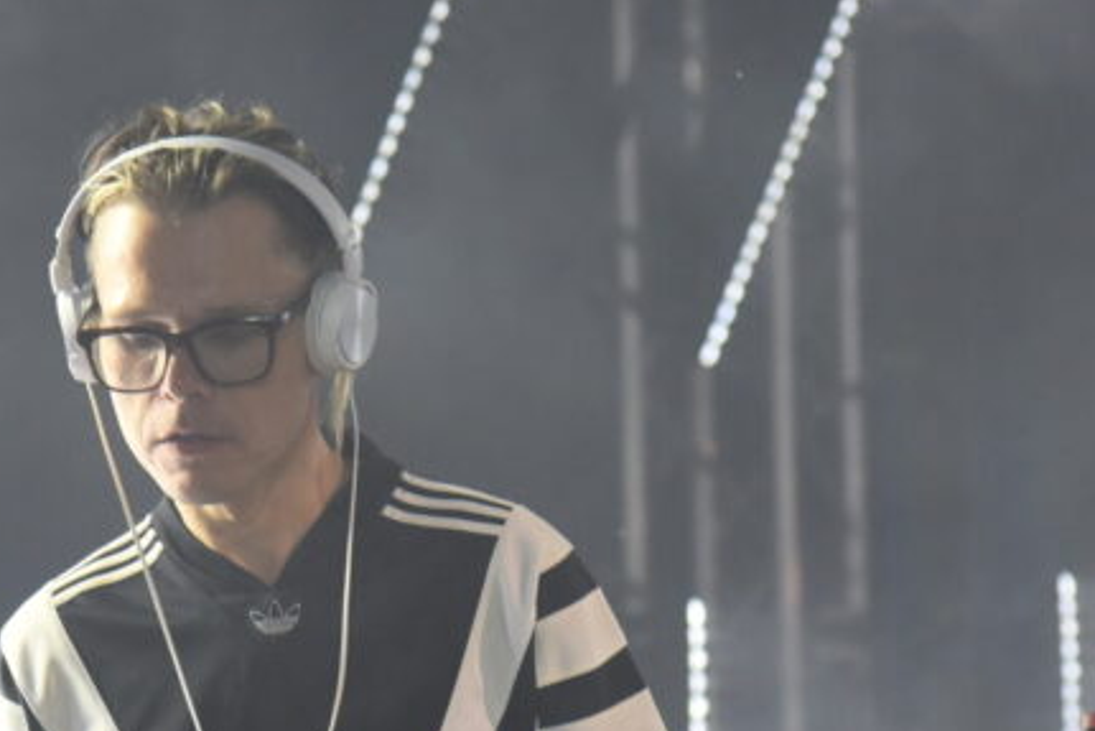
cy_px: 578
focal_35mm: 262
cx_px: 326
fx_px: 7971
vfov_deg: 5.2
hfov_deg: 7.9
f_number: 4
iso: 2000
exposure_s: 1/500
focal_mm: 110
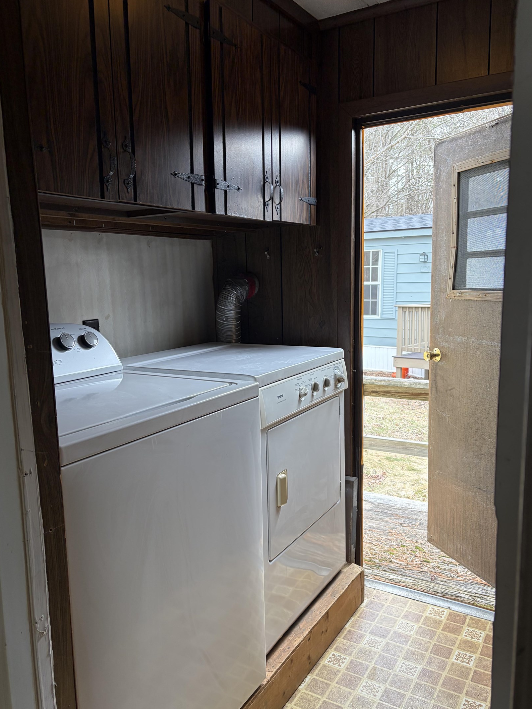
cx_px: 264
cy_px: 369
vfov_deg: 63.4
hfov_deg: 49.8
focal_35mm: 28
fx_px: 574
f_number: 1.6
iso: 64
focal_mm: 5.96
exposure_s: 1/153
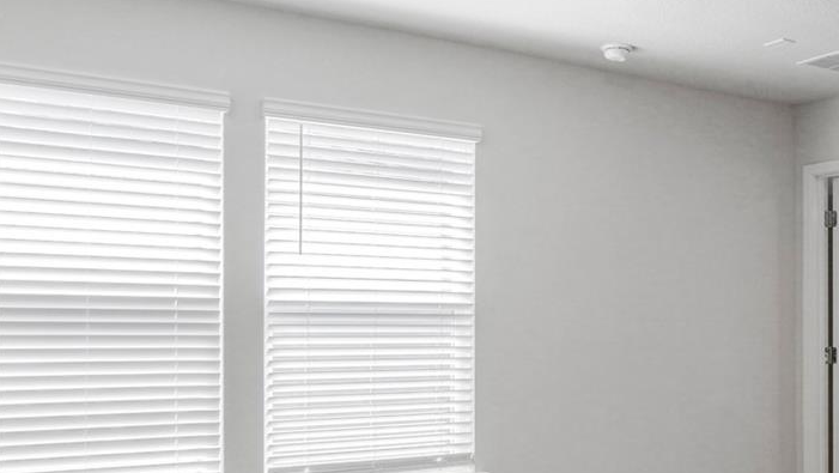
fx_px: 957
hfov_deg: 45.4
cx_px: 648
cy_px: 323
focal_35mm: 43
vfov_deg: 27.5
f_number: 4.5
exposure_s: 1/200
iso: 800
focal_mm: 12
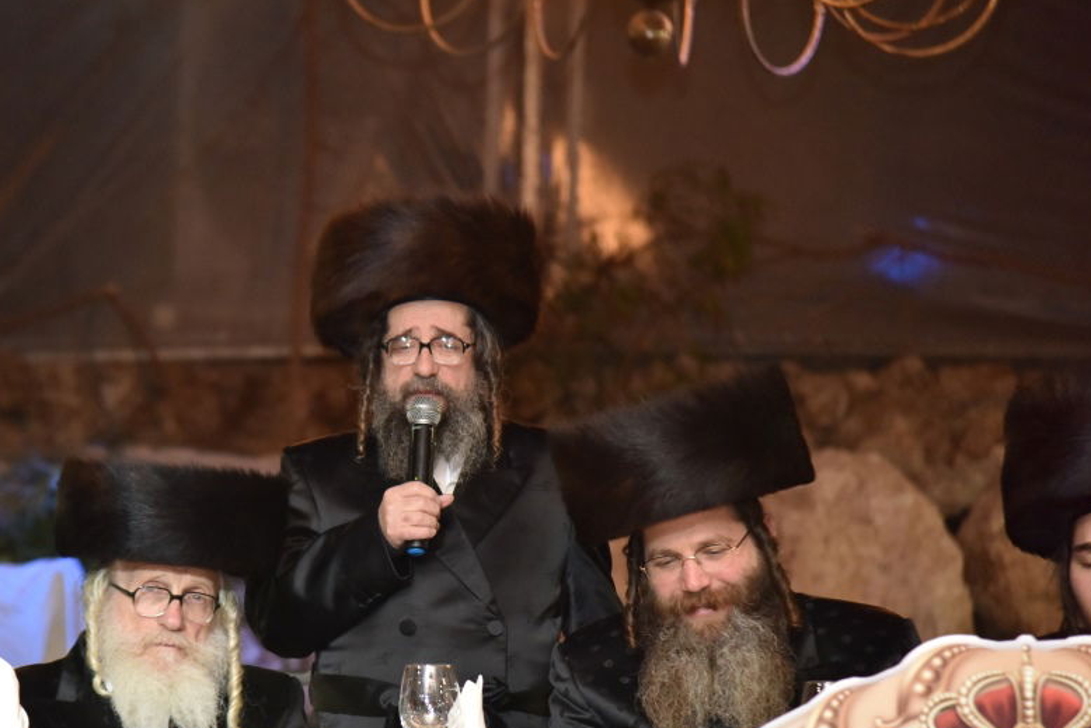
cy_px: 476
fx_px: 4789
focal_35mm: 158
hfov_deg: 13.0
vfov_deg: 8.7
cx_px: 393
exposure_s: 1/160
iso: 2000
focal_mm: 120
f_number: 4
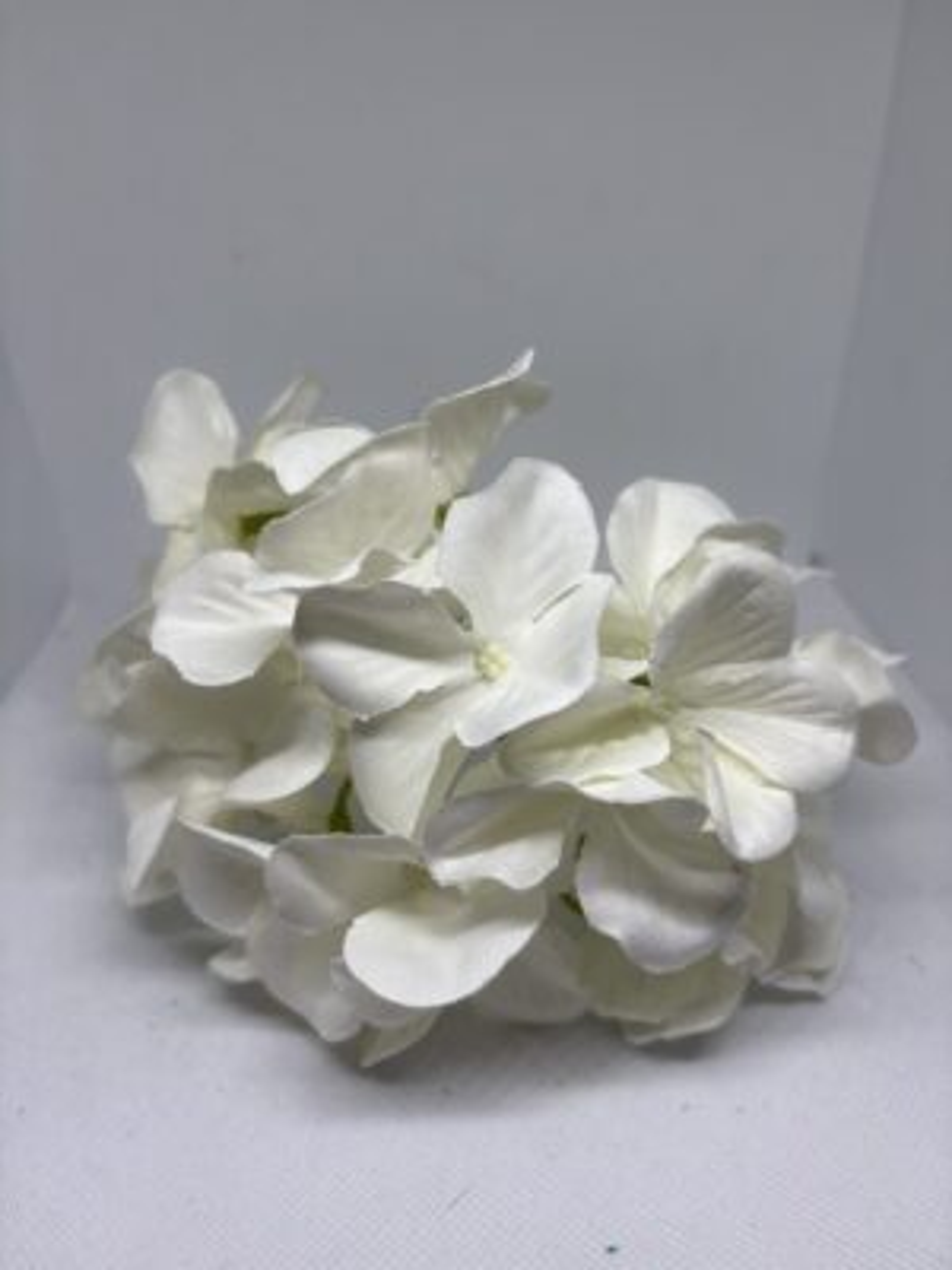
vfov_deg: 67.3
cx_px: 476
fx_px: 953
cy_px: 635
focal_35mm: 26
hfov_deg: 53.1
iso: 50
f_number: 1.6
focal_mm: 5.96
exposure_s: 1/424
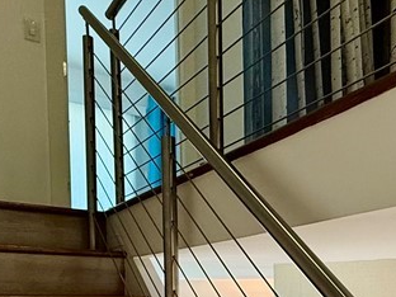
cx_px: 349
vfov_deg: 29.0
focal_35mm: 46
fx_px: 526
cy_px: 314
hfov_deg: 38.7
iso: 200
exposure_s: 1/60
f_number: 2.2
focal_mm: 2.22
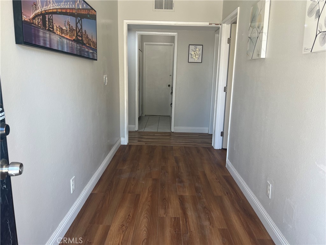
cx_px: 163
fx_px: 245
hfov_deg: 67.3
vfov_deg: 53.1
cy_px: 122
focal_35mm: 26
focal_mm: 5.7
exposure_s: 1/120
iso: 64
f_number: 1.5
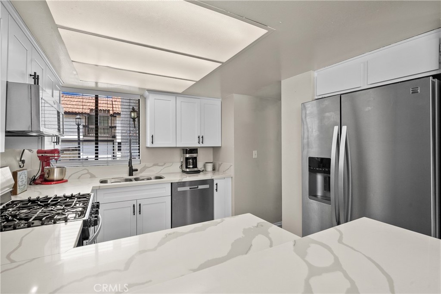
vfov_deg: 73.8
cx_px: 220
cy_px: 147
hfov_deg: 96.7
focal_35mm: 16
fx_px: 196
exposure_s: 1/25
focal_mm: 16
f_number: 10
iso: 400
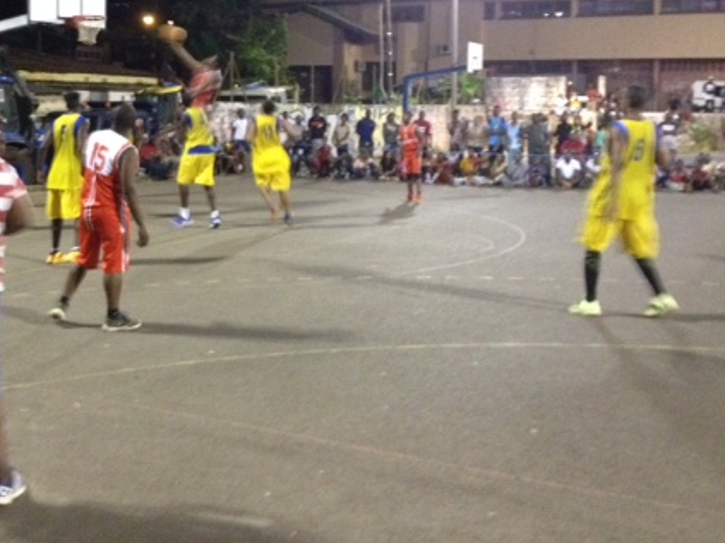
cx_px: 257
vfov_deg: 27.2
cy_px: 146
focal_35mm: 53
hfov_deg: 35.9
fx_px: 1110
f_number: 2.4
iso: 640
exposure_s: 1/15
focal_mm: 4.28
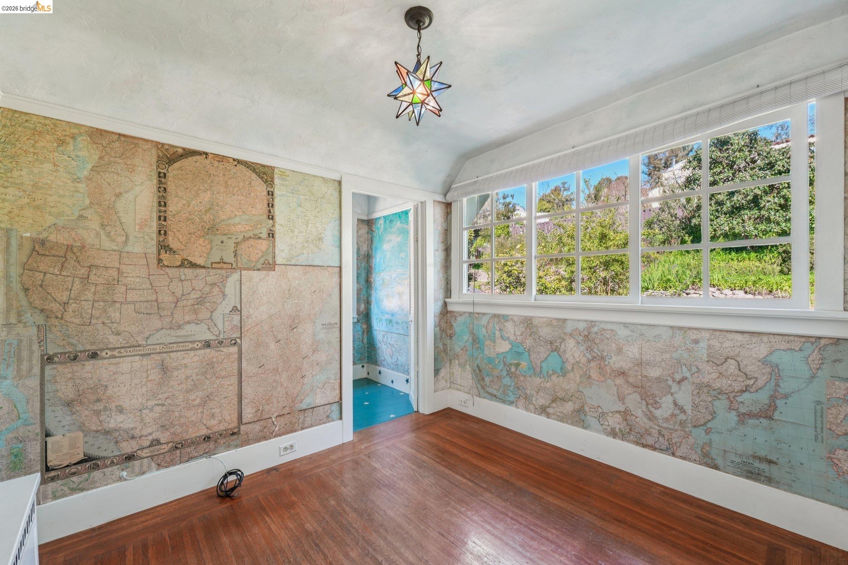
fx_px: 330
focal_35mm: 14
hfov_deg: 104.3
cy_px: 282
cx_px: 424
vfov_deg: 81.2
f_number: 9
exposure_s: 1/80
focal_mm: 14
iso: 640
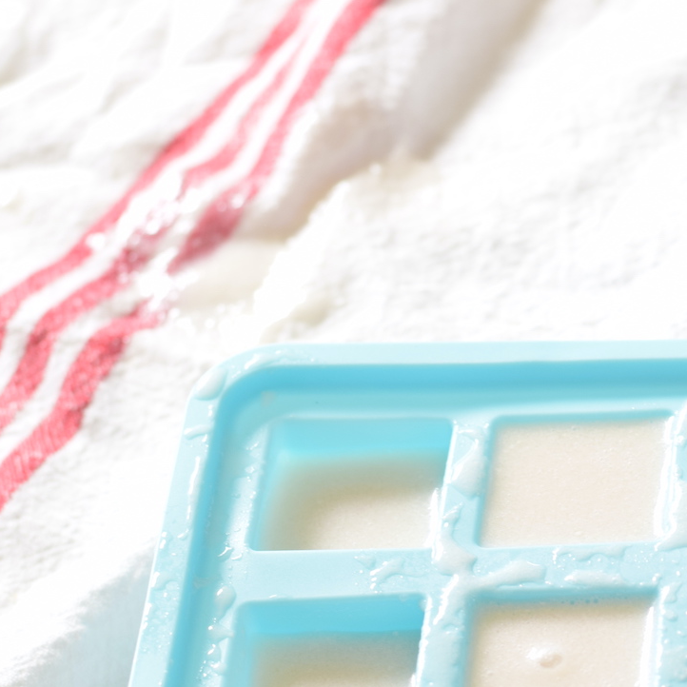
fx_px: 3570
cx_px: 767
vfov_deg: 11.0
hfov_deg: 10.8
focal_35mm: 159
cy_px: 386
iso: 400
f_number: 5
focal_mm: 50
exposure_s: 1/50
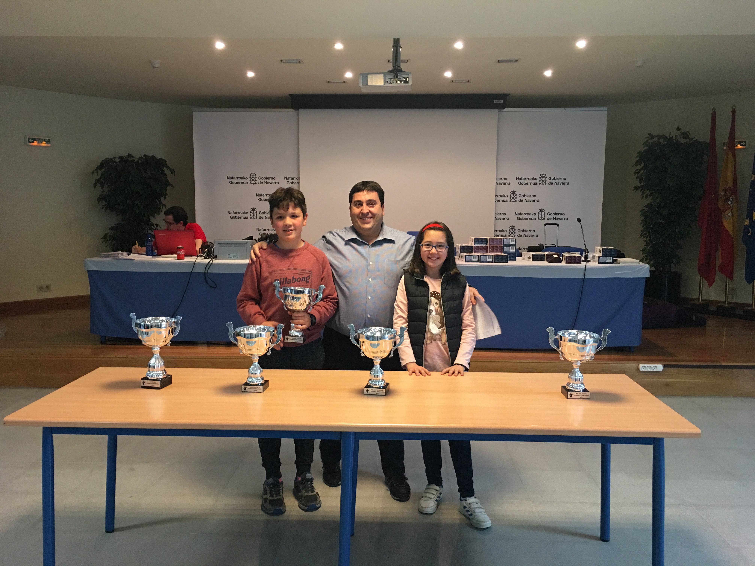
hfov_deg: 61.7
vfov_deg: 48.2
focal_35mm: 29
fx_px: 633
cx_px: 378
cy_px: 283
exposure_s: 1/17
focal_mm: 4.15
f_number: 2.2
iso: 80
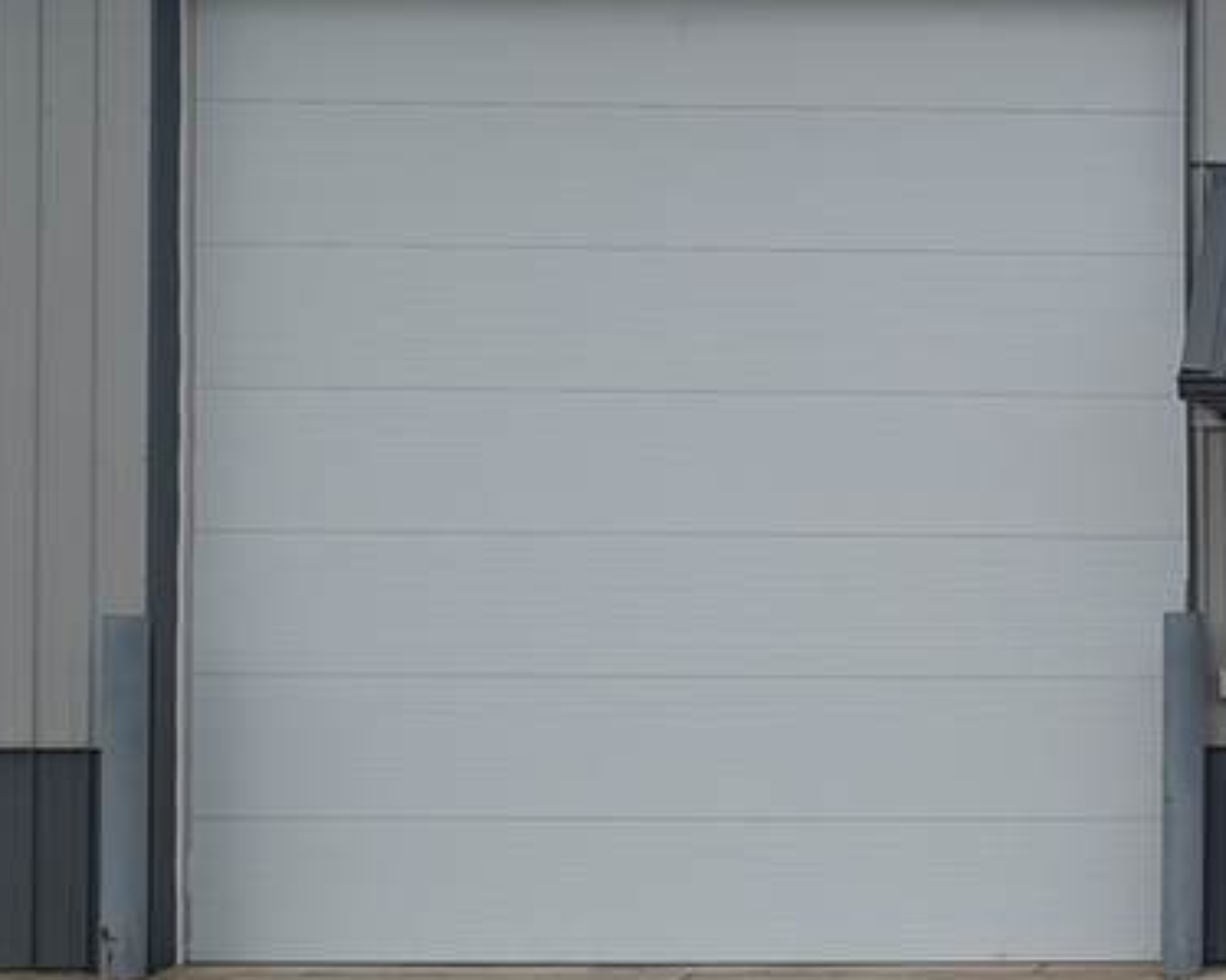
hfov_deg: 20.9
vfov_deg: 19.1
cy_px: 649
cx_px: 1732
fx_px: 2902
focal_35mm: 80
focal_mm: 6.9
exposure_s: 1/276
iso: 18
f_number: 1.68
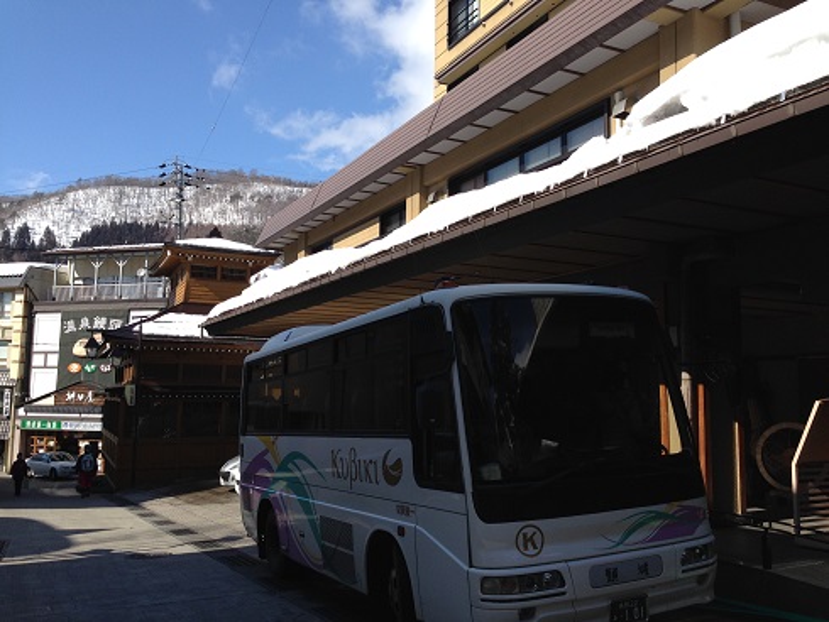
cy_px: 311
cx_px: 414
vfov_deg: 43.0
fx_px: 791
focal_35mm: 33
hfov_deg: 55.3
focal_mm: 4.12
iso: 50
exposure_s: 1/1427
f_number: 2.4
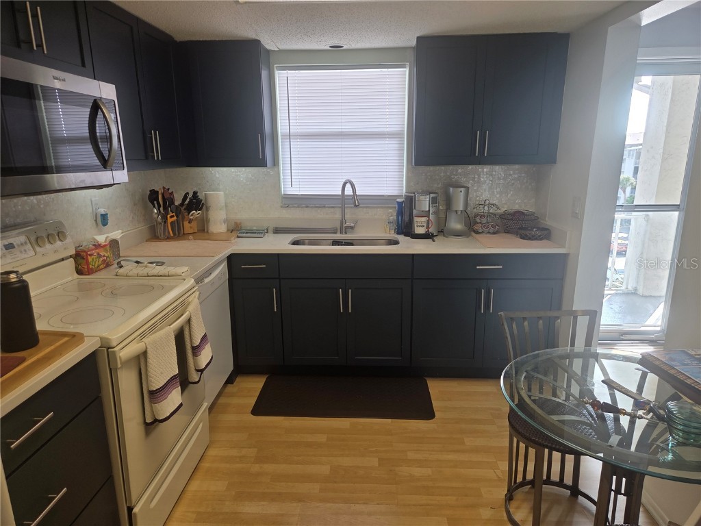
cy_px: 263
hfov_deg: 73.9
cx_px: 350
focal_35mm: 23
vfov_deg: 58.9
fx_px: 466
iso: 50
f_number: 1.8
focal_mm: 5.4
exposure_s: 1/120
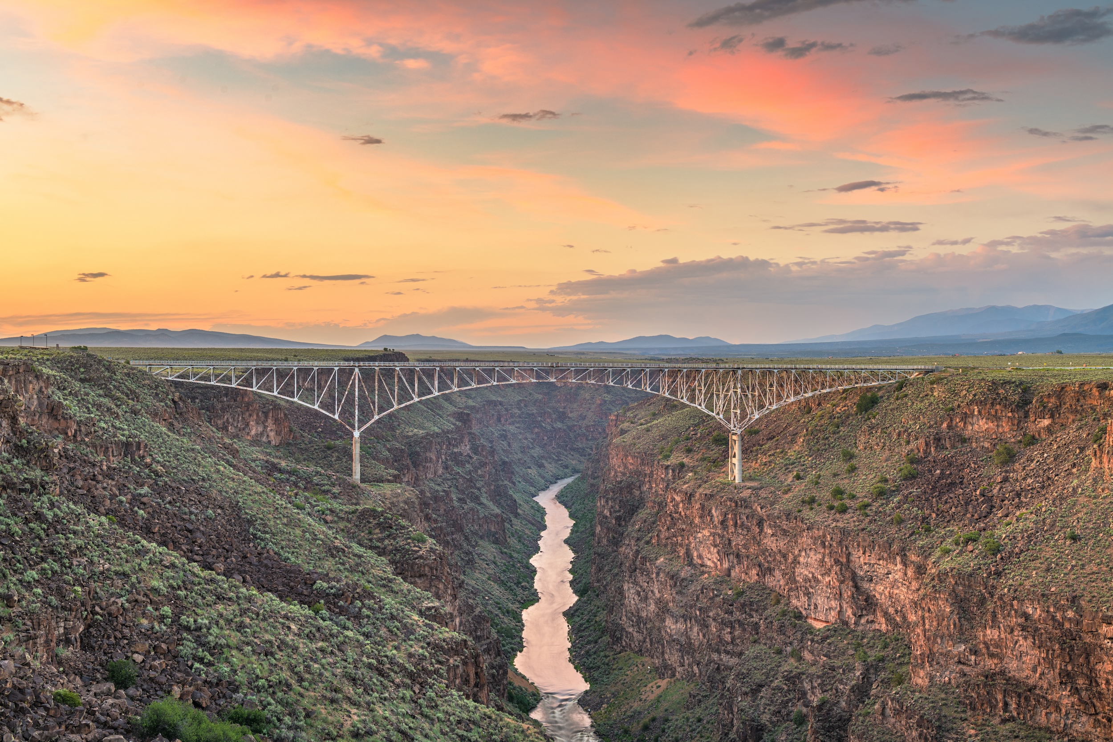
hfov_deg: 50.7
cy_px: 371
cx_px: 556
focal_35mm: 38
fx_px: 1175
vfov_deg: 35.1
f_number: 11
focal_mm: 38
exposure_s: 15
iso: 64
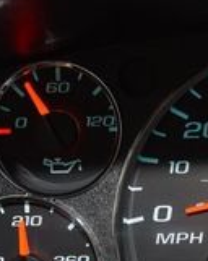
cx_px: 302
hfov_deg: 14.3
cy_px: 176
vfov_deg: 19.0
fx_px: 780
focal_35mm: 101
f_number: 3.5
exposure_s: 1/30
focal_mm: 18
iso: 500
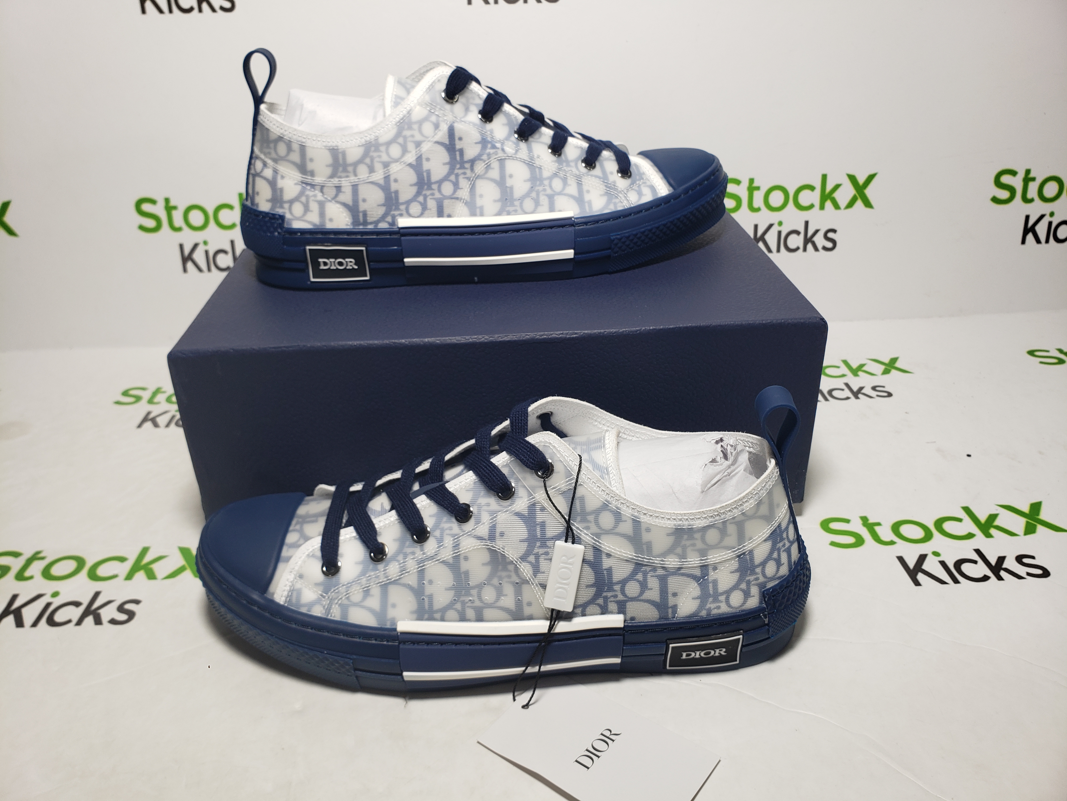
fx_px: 801
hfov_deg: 67.3
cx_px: 534
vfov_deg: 53.1
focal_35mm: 26
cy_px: 400
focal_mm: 4.3
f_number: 2.4
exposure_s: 1/166
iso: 50
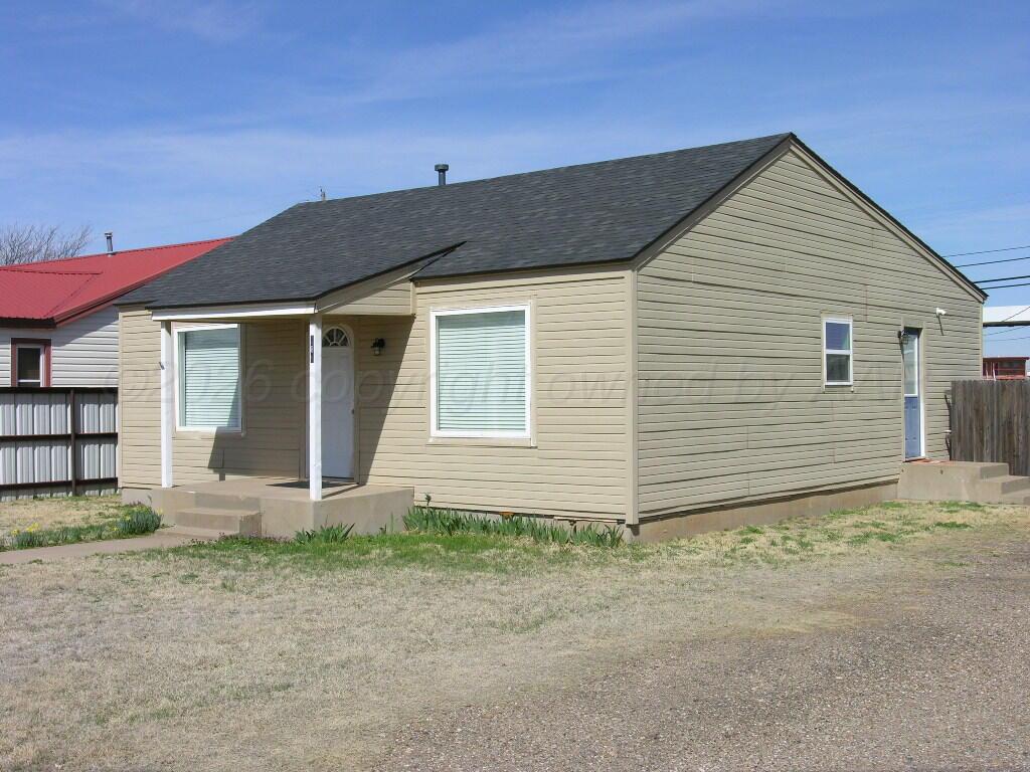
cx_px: 515
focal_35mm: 42
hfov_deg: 44.8
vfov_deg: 34.3
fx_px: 1250
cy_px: 386
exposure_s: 1/244
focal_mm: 10.7
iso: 50
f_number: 7.3
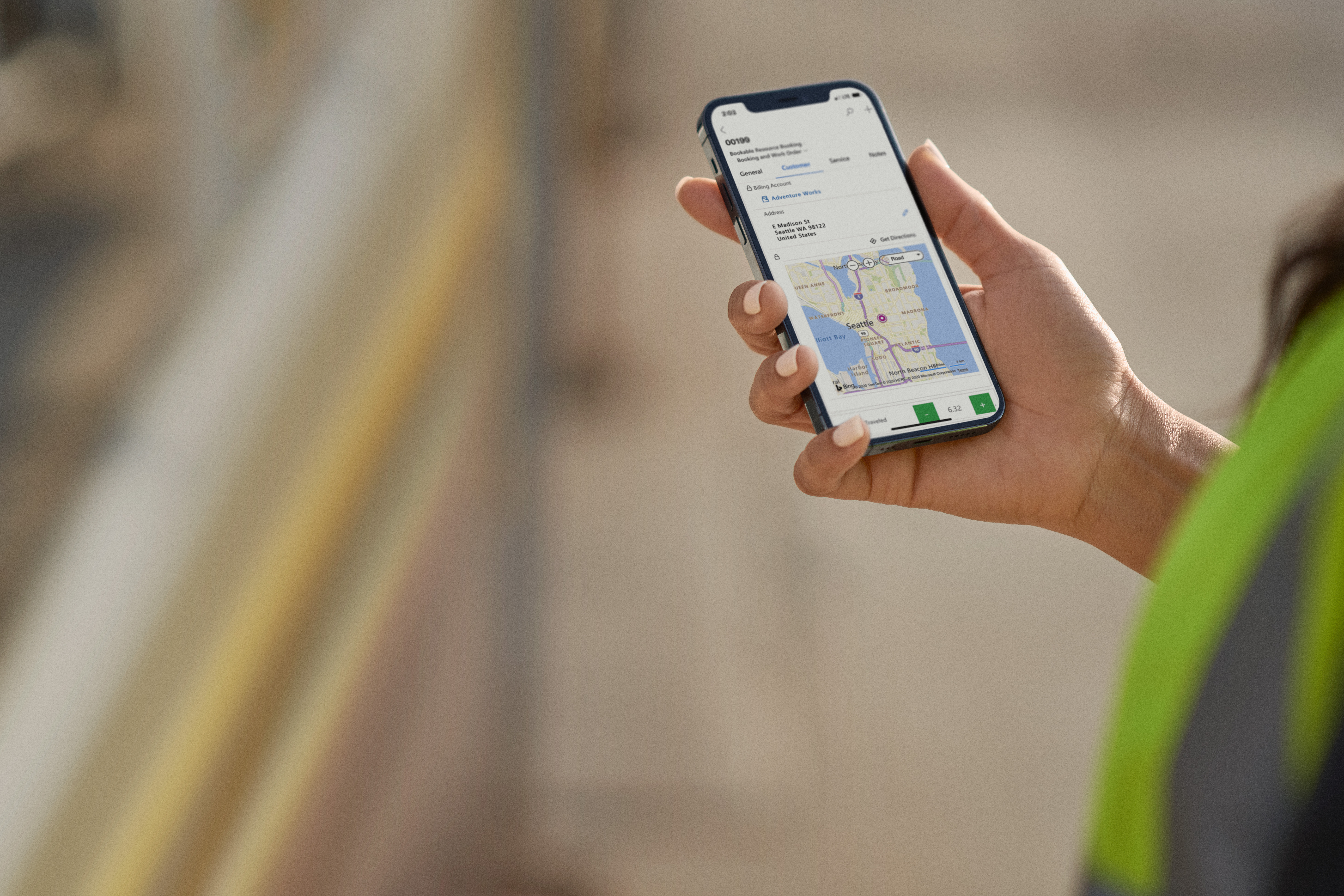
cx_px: 567
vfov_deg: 13.3
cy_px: 356
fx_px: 3845
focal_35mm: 103
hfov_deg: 19.8
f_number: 1.6
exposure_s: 1/1250
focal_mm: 85
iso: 50
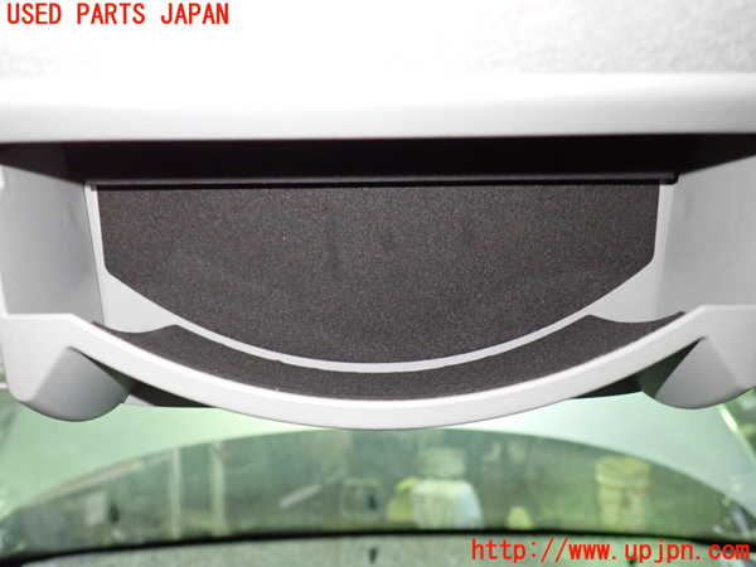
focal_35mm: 30
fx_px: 655
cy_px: 284
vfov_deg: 46.8
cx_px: 378
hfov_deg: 60.0
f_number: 2.3
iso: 800
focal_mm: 5.4
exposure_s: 1/30
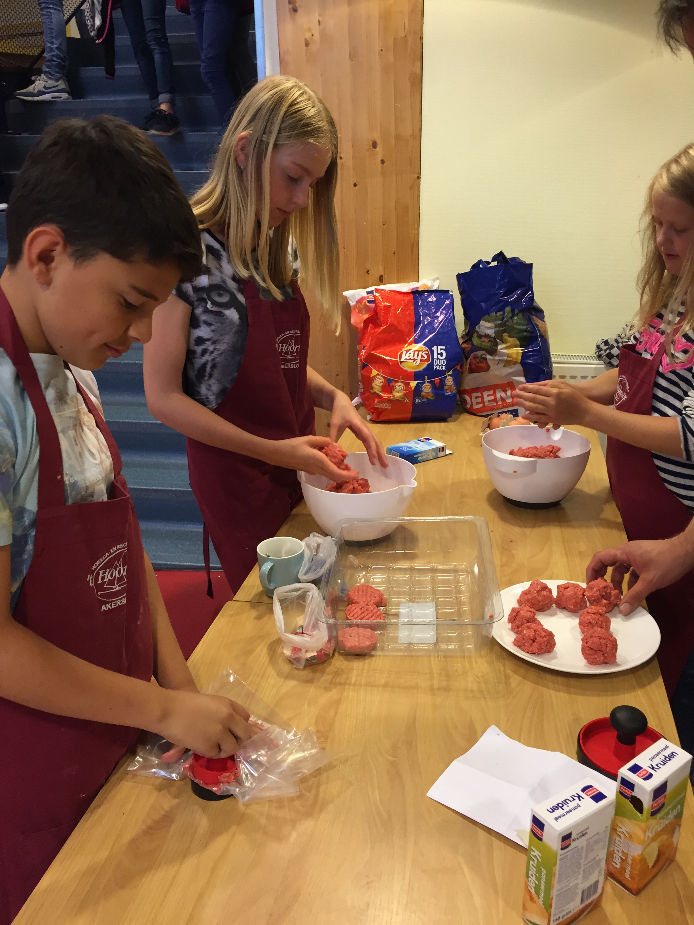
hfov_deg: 48.2
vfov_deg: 61.7
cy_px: 462
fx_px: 775
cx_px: 347
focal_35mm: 29
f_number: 2.2
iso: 100
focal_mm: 4.15
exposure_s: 1/33
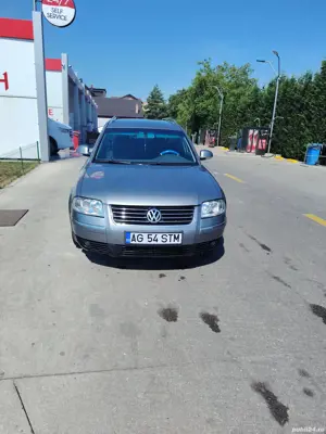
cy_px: 217
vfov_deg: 71.6
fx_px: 301
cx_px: 163
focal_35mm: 24
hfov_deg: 56.8
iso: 100
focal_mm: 5.25
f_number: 1.75
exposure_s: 1/1213
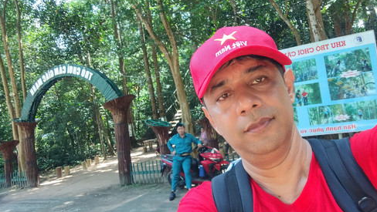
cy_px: 99
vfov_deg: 40.2
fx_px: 290
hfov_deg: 66.0
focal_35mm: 29
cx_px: 187
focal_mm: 2.79
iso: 80
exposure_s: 1/100
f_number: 2
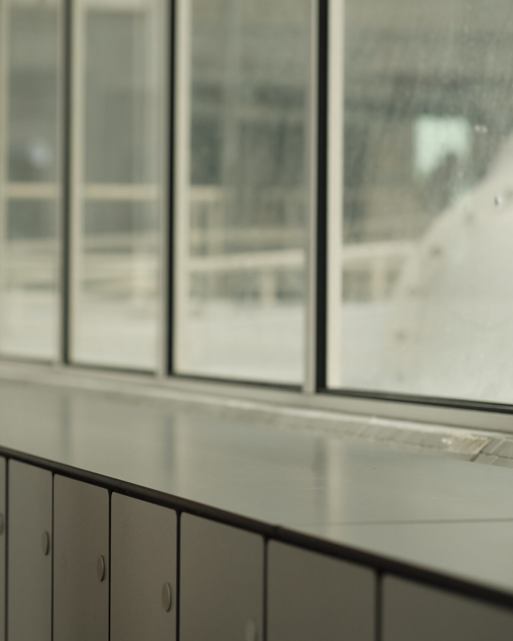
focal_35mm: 119
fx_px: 2258
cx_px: 68
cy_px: 319
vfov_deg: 16.2
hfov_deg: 12.9
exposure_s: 1/250
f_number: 2.2
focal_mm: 56
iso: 800
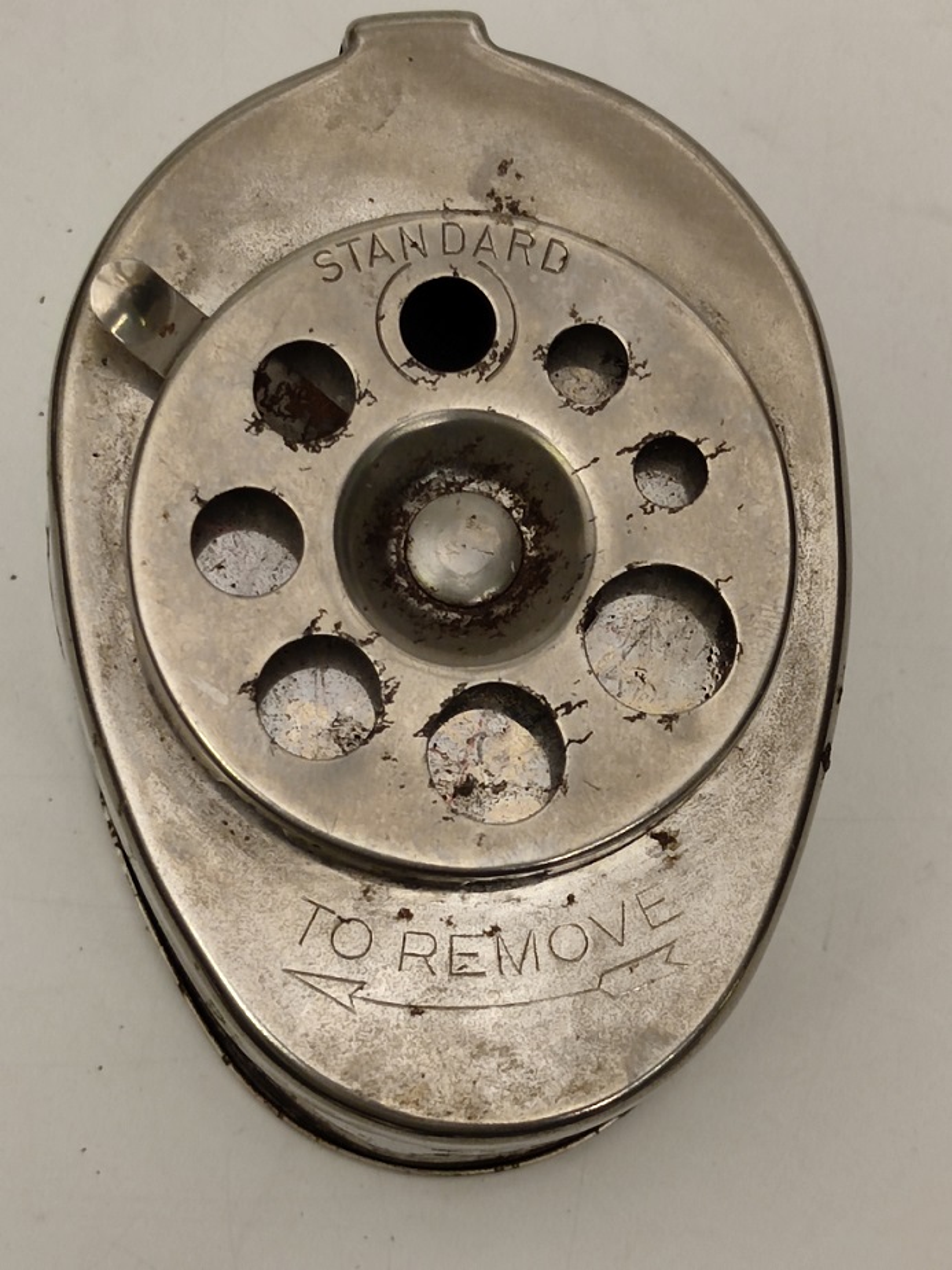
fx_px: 4220
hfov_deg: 12.9
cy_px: 635
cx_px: 476
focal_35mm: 115
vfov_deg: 17.1
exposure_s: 1/100
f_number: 1.69
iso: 237
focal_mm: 6.72
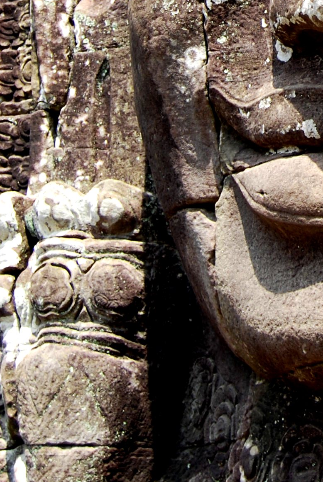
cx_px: 448
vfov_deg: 15.0
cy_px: -158
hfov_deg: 10.3
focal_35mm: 130
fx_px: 1744
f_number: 6.3
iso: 100
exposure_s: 1/160
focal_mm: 26
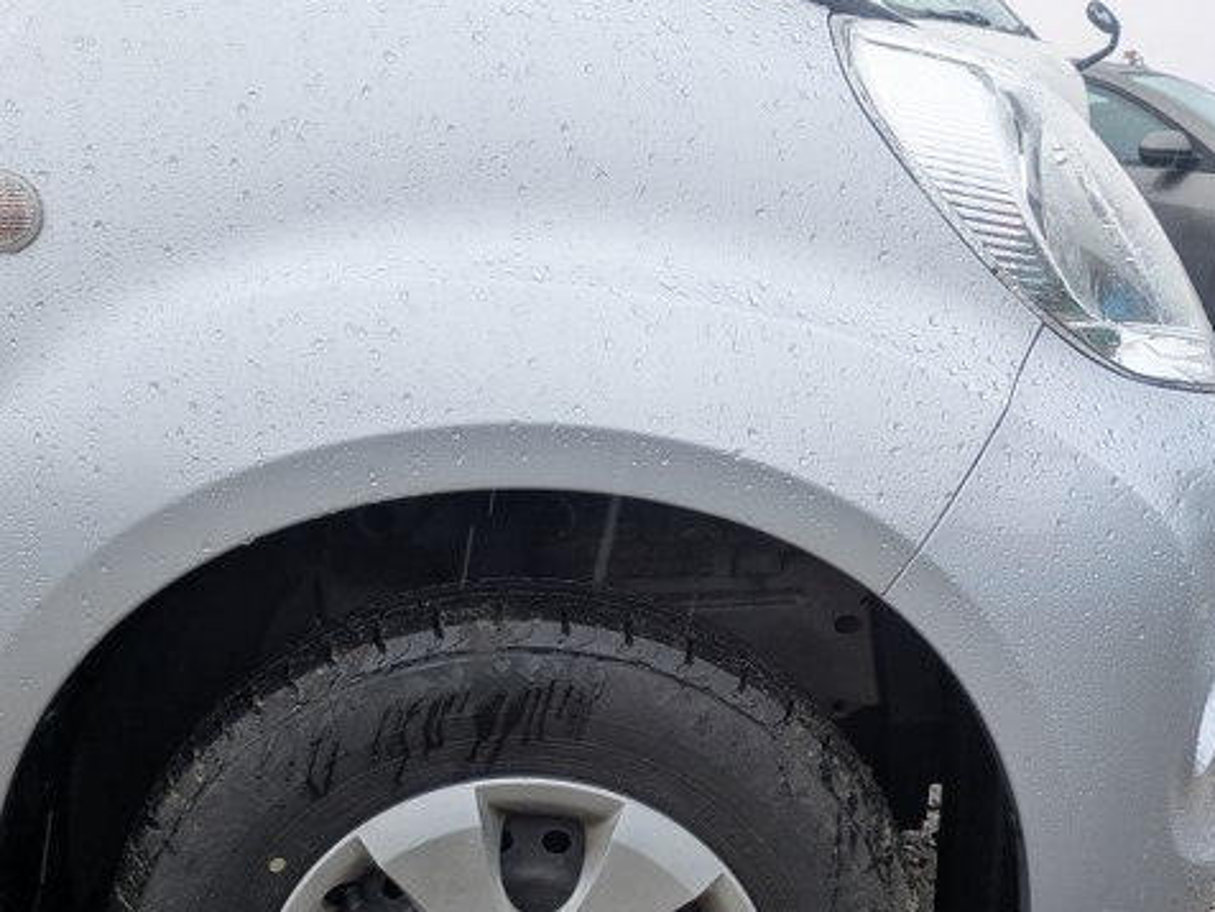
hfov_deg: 44.8
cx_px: 611
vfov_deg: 33.3
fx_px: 1474
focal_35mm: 42
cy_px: 743
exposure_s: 1/257
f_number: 1.89
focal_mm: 5.43
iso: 96
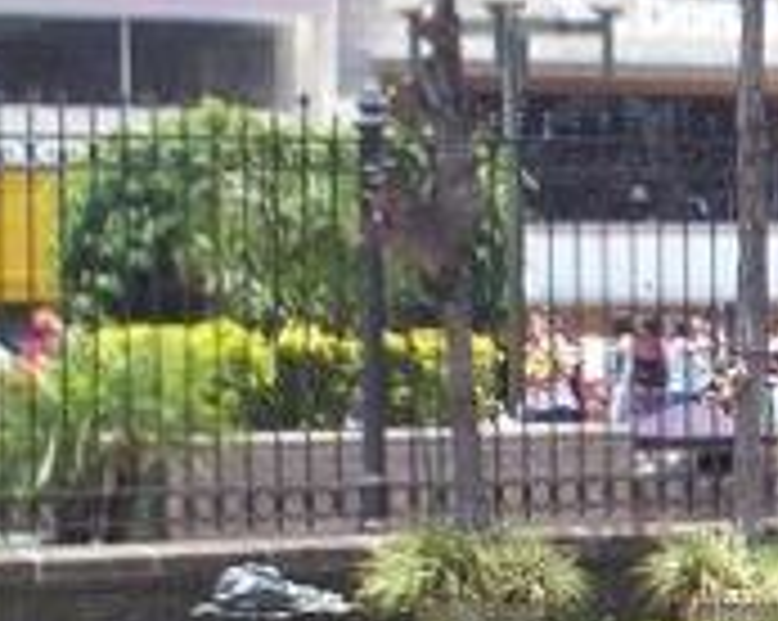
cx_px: 1284
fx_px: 5290
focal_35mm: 230
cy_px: 479
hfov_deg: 8.2
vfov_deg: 6.7
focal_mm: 6
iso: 100
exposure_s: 1/272
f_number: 4.5
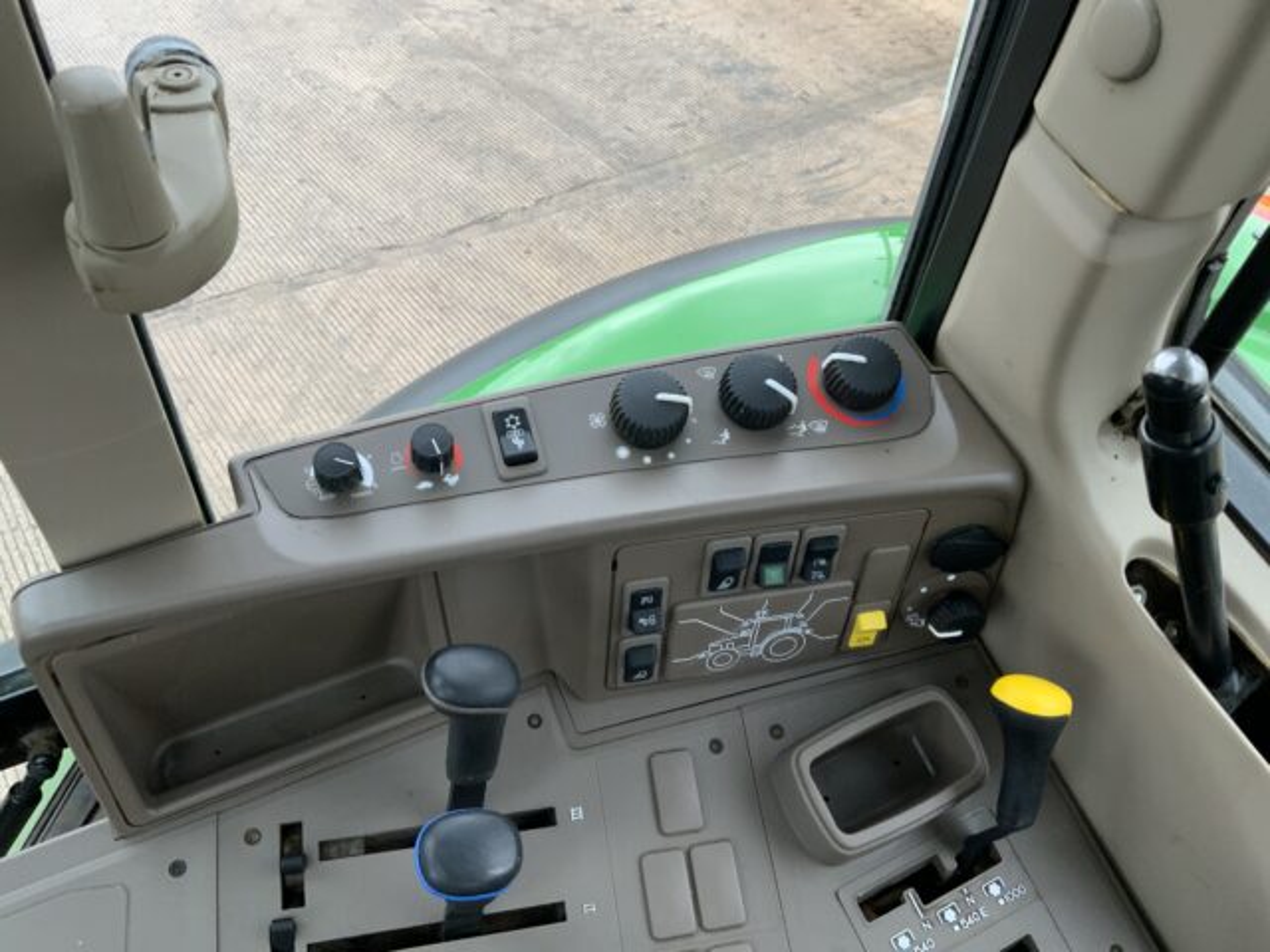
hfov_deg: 61.7
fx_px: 1064
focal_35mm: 29
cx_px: 635
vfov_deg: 48.2
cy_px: 476
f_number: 1.8
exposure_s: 1/122
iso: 50
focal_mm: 3
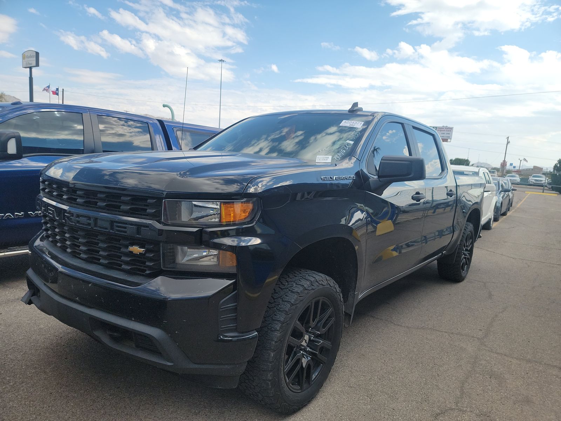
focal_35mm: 24
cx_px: 280
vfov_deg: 56.8
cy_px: 210
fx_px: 389
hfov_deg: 71.6
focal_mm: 6.7
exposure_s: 1/540
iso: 50
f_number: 1.8
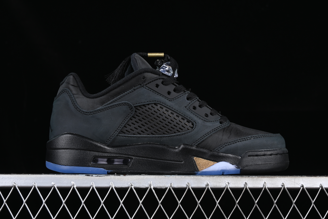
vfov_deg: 18.2
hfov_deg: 27.0
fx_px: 683
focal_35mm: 75
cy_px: 110
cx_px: 164
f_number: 6.3
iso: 160
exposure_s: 1/60
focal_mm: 50
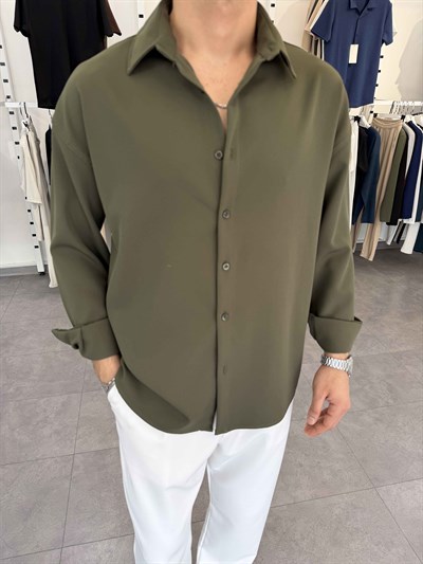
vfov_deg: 71.6
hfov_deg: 56.8
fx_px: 391
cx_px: 212
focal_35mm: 24
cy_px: 282
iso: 64
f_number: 1.78
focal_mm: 6.76
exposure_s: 1/273
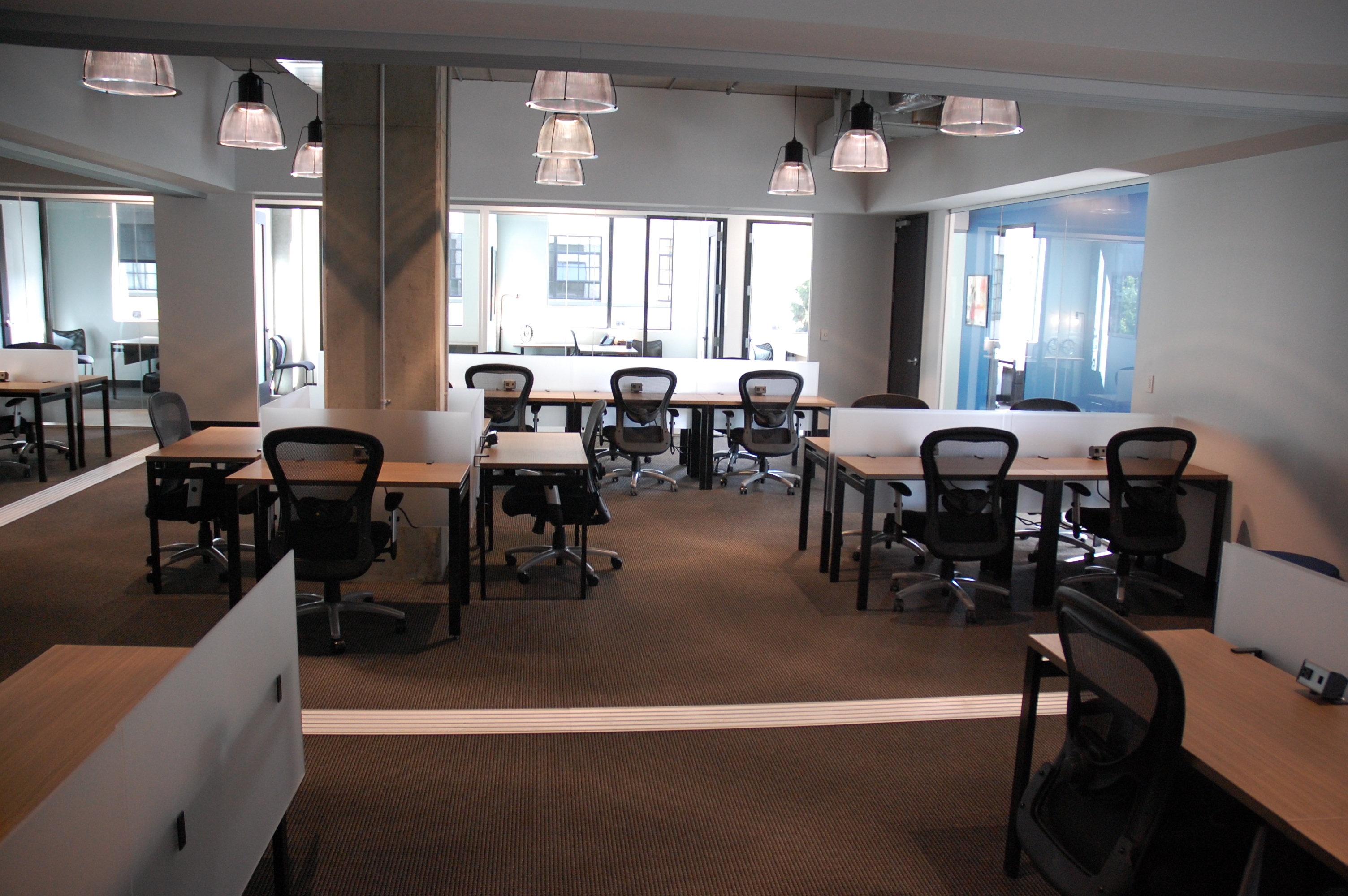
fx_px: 1010
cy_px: 448
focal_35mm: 27
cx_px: 674
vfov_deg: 47.8
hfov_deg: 67.4
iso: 800
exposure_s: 1/60
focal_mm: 18
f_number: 4
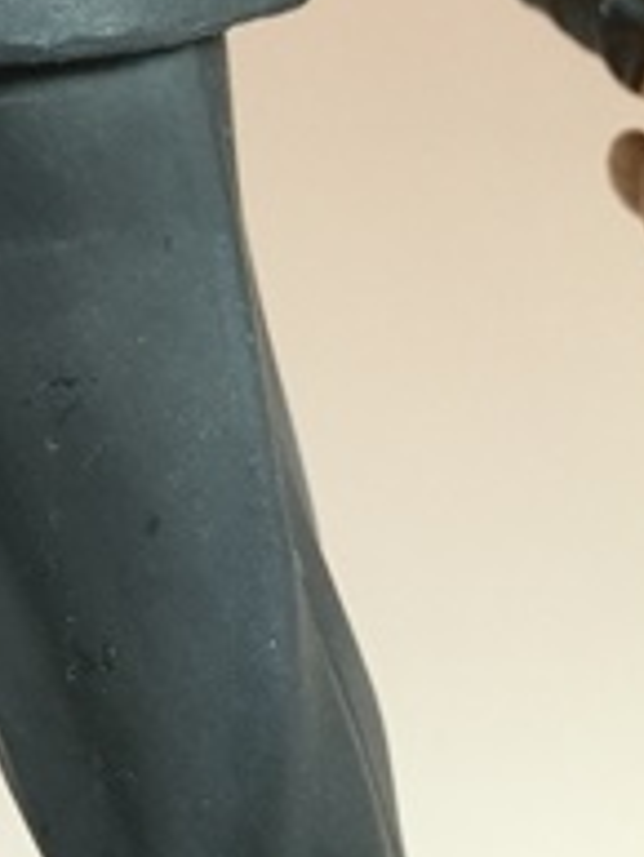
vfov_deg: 19.0
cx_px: -360
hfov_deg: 14.3
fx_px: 2379
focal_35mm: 96
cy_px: -231
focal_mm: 4.15
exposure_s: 1/33
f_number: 2.2
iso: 64
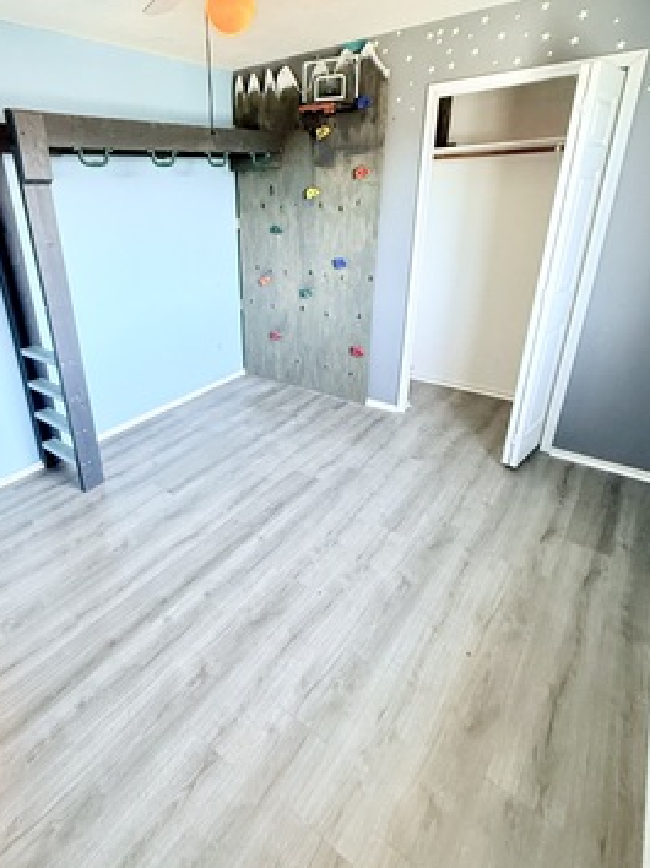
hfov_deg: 67.2
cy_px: 390
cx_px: 231
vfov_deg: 84.4
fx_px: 476
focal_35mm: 19
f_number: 2.2
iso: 400
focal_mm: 2.22
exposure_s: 1/60
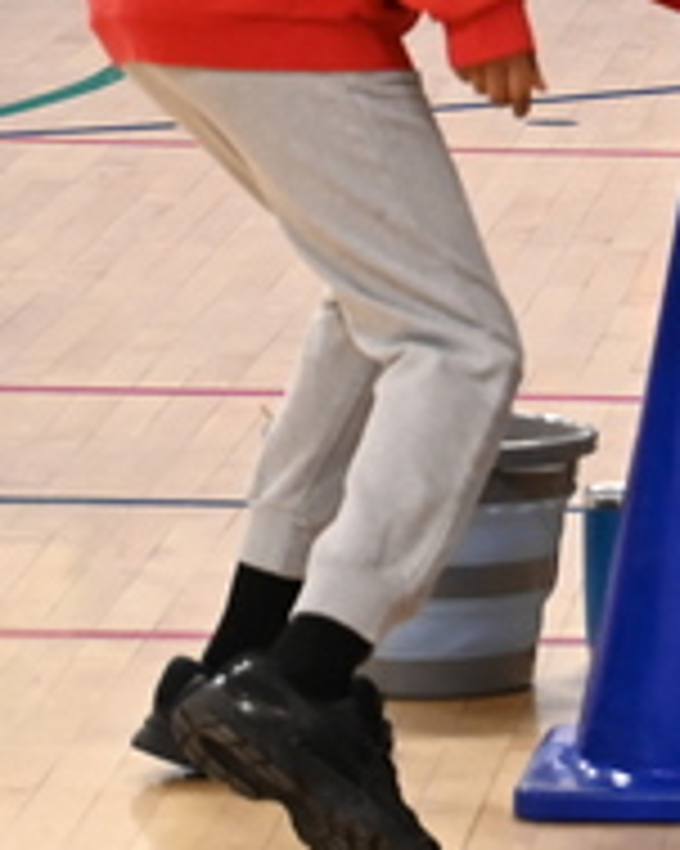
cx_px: 2162
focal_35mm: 356
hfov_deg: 4.2
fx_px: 8963
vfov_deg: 5.4
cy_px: -263
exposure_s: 1/125
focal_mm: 70
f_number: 4
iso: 2800
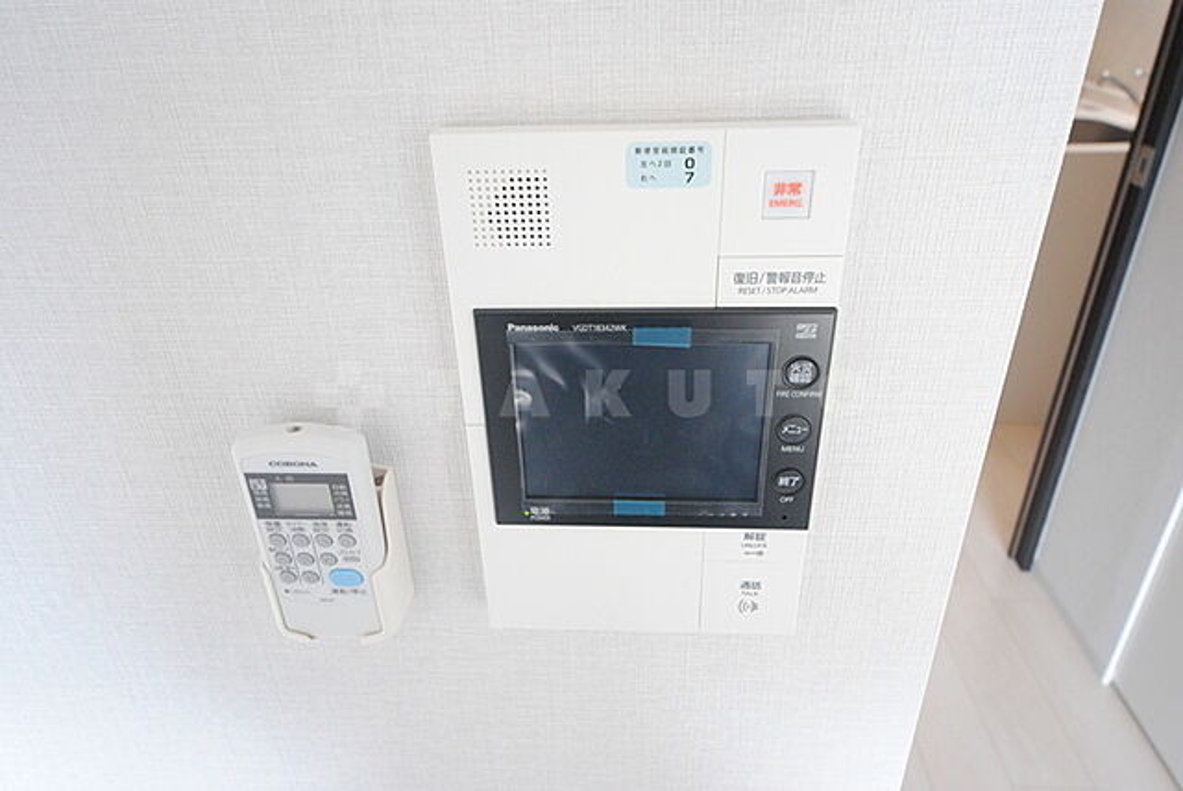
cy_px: 396
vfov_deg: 53.2
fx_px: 789
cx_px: 592
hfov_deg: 73.7
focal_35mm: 24
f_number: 5.6
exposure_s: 1/50
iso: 800
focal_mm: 16
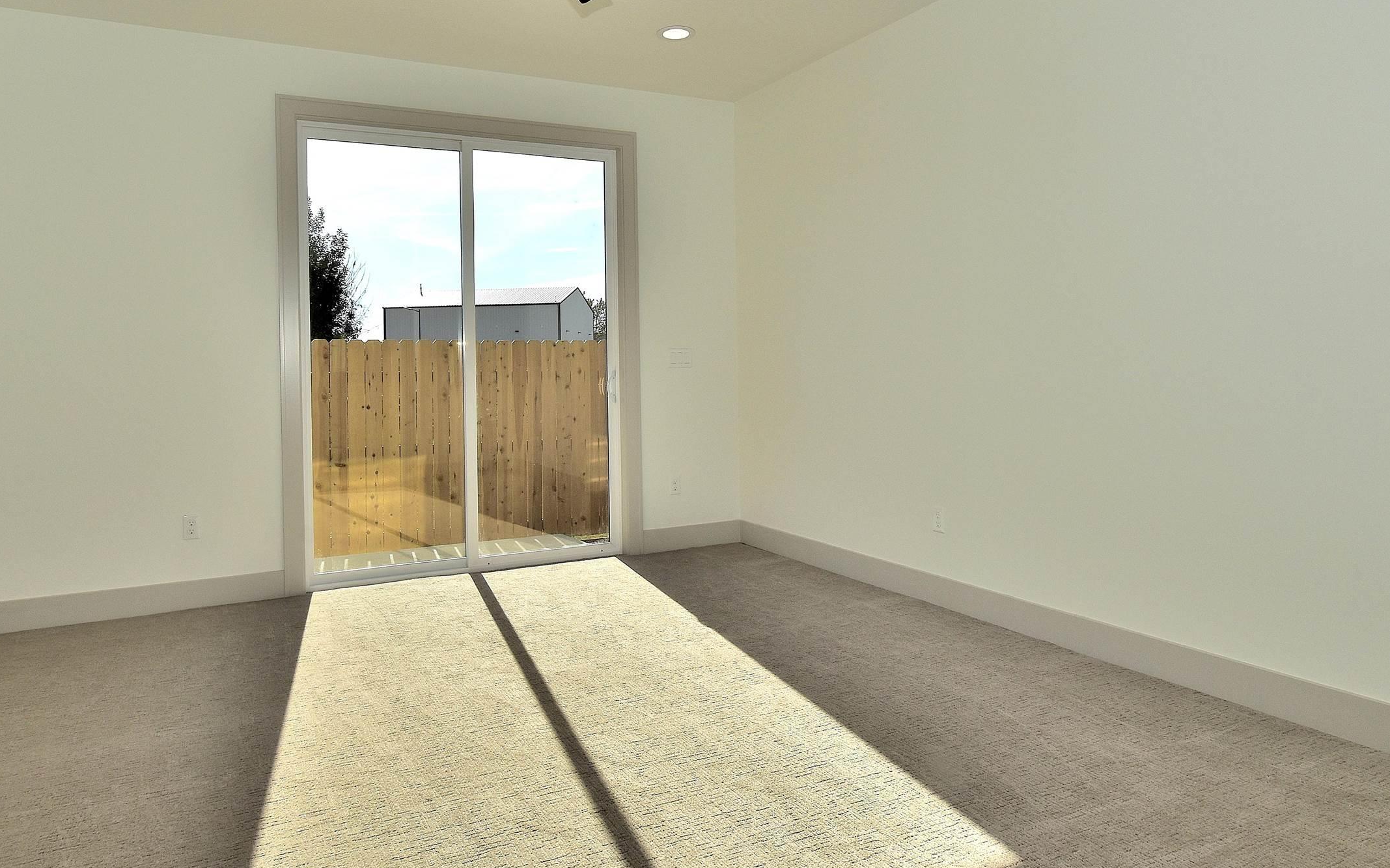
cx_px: 619
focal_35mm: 22
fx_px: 833
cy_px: 361
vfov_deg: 54.8
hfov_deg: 79.4
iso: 200
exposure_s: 1/200
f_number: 14
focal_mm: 10
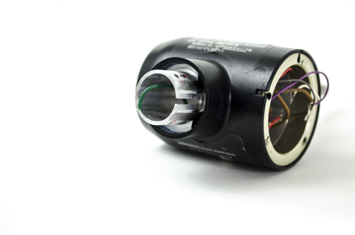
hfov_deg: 24.7
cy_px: 118
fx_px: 812
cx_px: 178
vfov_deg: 16.5
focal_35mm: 82
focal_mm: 55
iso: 100
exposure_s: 1/15
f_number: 5.6
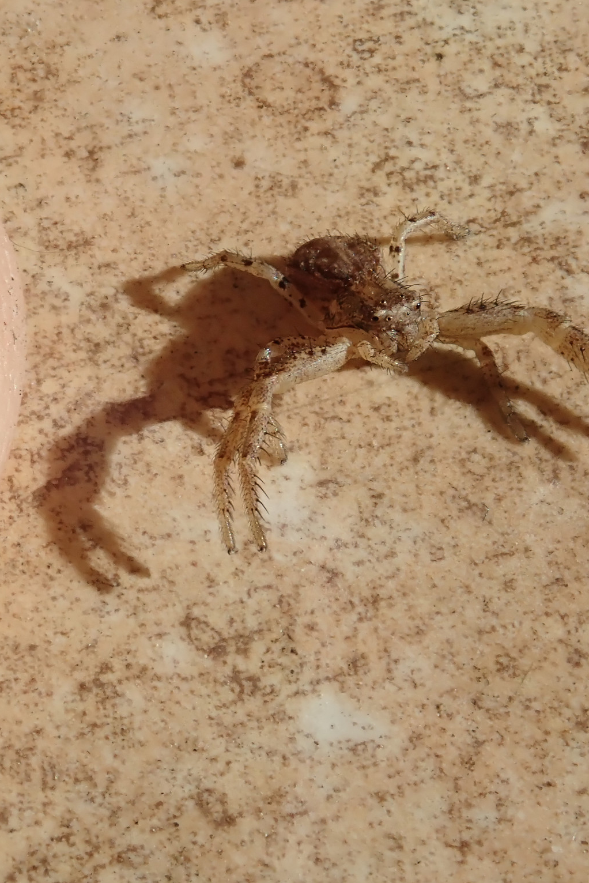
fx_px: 3409
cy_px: 442
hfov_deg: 9.8
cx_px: 122
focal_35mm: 139
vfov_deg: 14.8
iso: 160
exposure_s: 1/1000
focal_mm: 18
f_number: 6.3
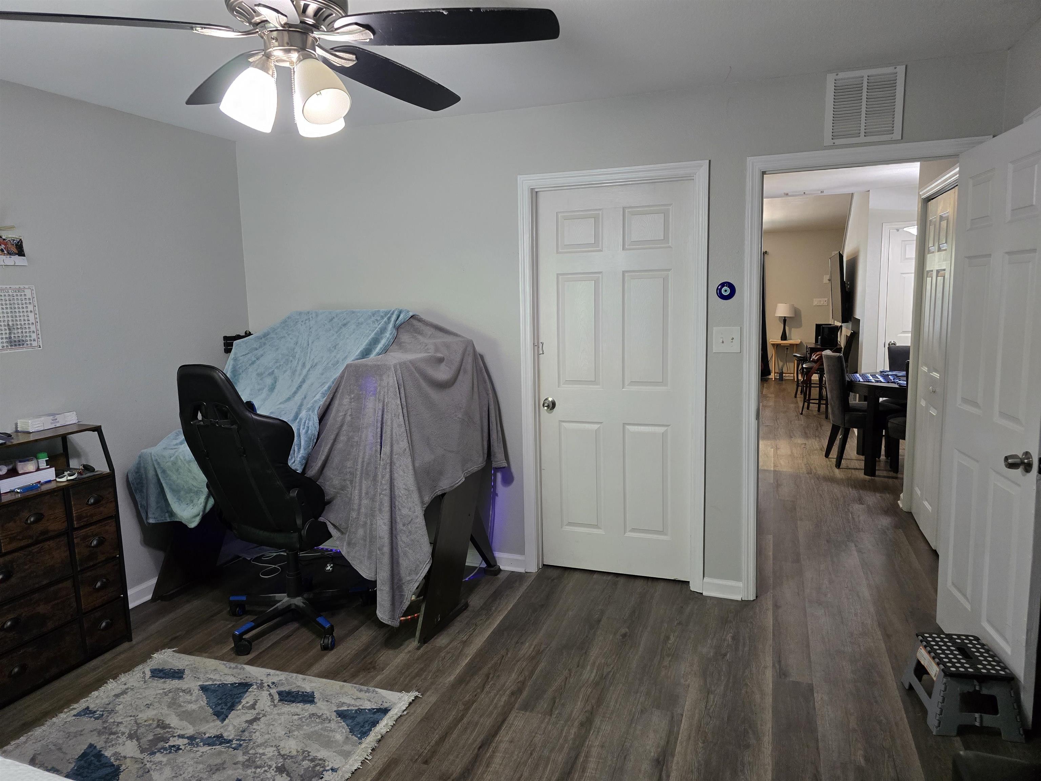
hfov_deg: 73.9
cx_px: 520
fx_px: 692
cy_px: 390
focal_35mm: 23
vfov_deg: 58.9
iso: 500
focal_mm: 6.3
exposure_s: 1/120
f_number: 1.7
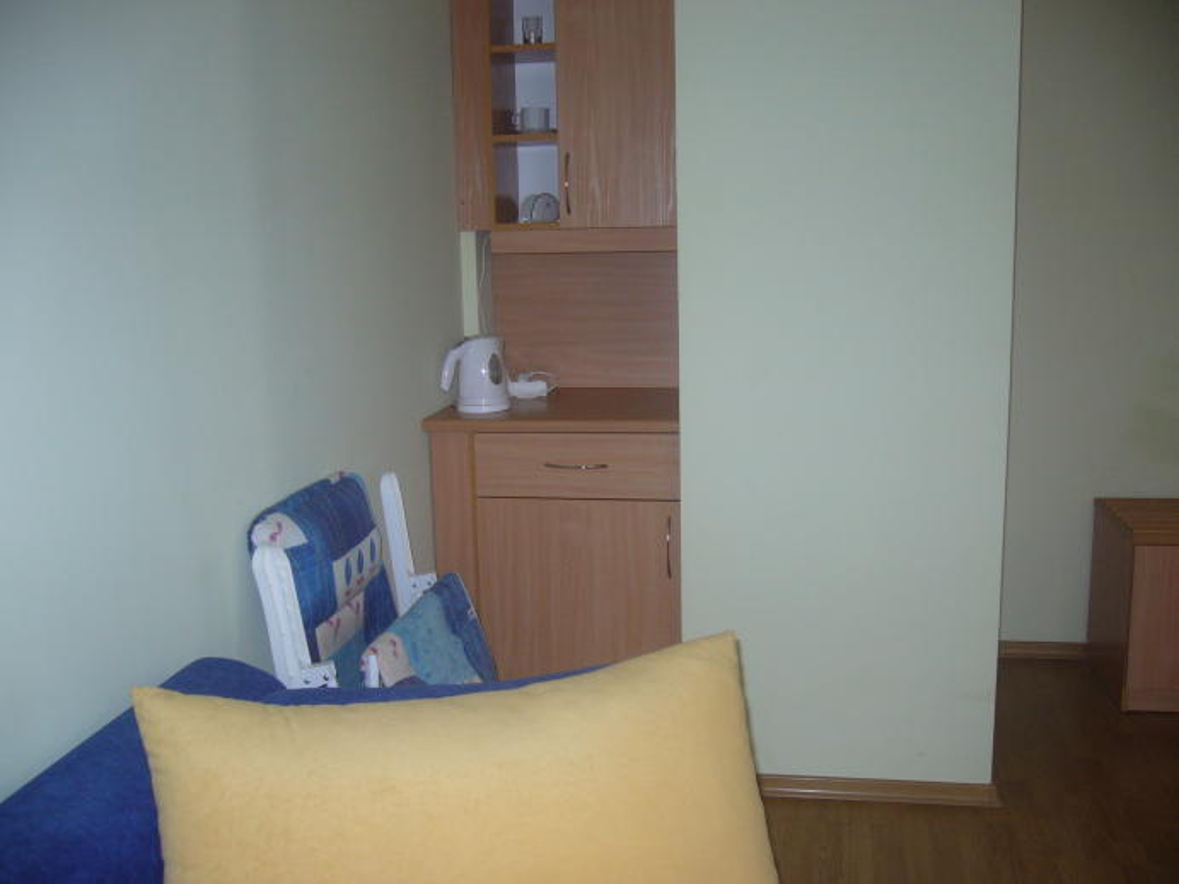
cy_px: 442
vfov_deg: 40.7
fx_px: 1192
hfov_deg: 52.6
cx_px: 590
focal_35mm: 35
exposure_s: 1/60
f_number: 2.8
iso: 100
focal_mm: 5.8
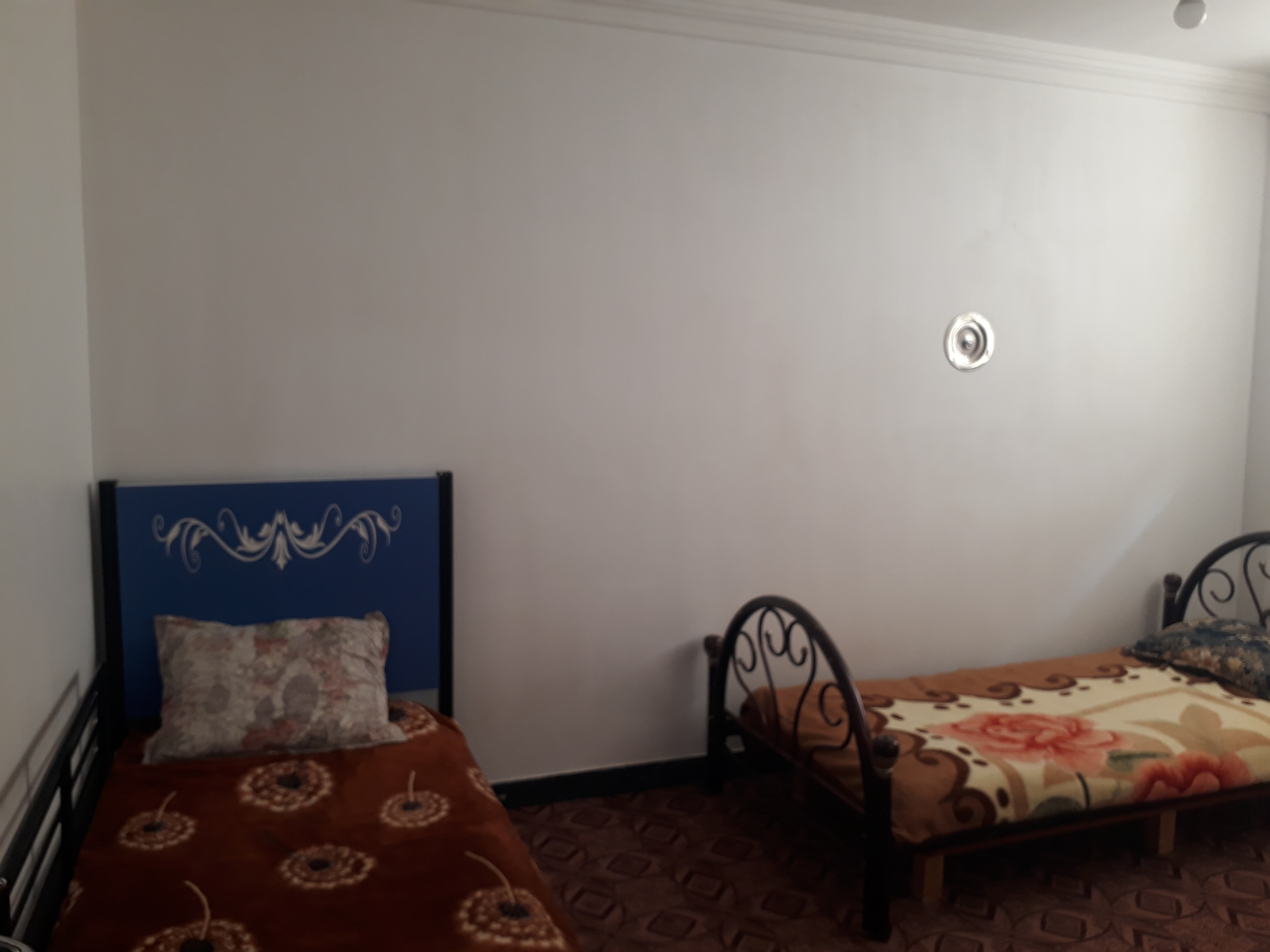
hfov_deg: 65.3
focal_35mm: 27
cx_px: 635
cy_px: 476
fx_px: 991
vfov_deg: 51.4
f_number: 1.9
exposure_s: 1/33
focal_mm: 3.6
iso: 50
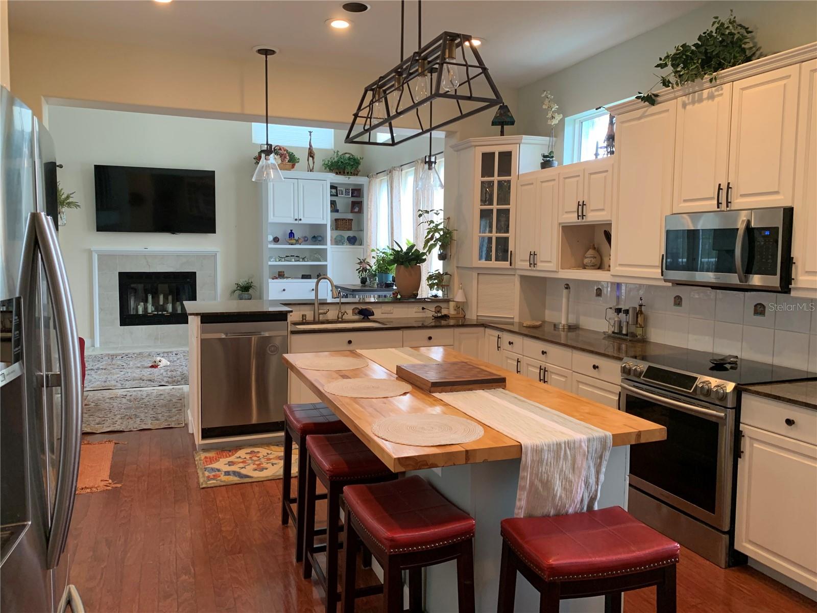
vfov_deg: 53.1
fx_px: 614
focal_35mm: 26
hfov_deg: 67.3
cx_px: 408
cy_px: 306
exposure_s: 1/60
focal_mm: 4.25
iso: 160
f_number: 1.8
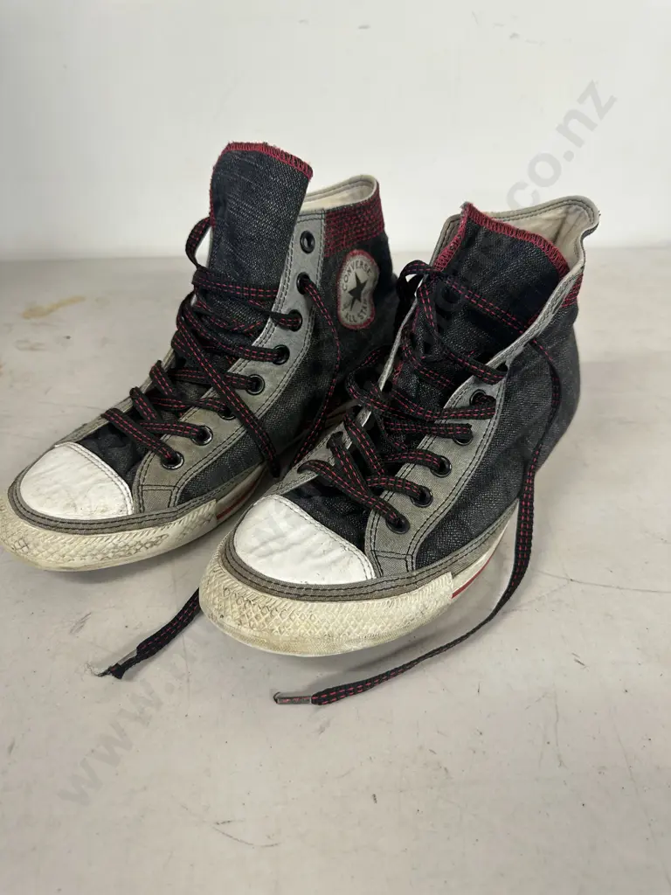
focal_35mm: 24
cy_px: 448
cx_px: 336
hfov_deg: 56.8
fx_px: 620
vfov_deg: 71.6
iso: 160
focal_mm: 6.86
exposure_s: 1/50
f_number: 1.78
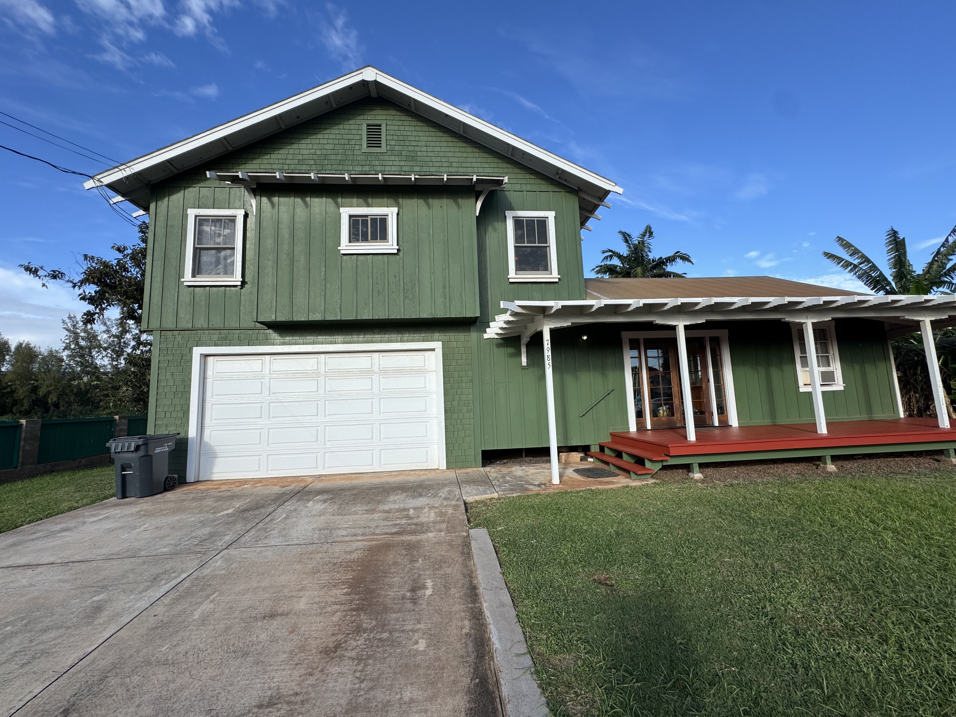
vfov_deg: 85.7
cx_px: 478
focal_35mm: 14
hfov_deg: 102.1
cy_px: 358
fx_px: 387
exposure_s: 1/1126
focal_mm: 2.22
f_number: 2.2
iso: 40
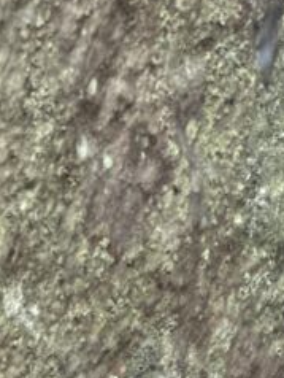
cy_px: 715
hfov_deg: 4.5
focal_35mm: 331
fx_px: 3614
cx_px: 328
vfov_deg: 5.9
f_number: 2.8
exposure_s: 1/79
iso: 250
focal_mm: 9
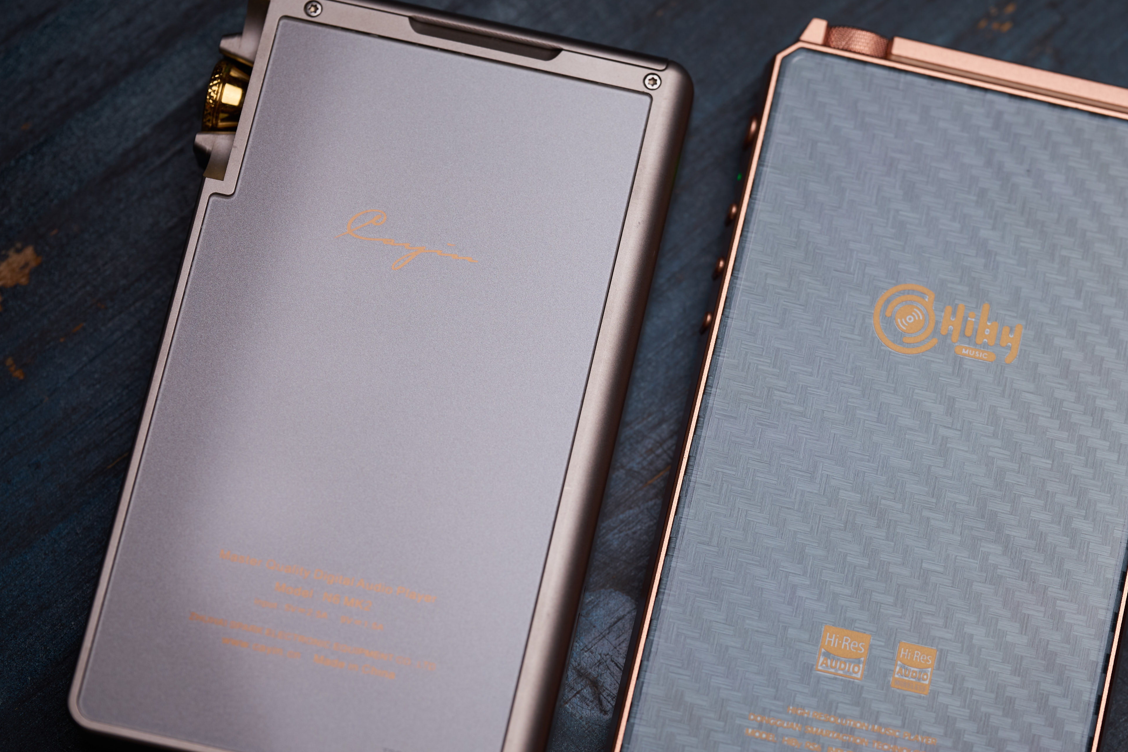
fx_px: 3415
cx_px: 708
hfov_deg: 18.7
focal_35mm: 109
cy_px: 392
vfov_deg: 12.6
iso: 100
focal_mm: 70
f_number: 4
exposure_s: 1/160
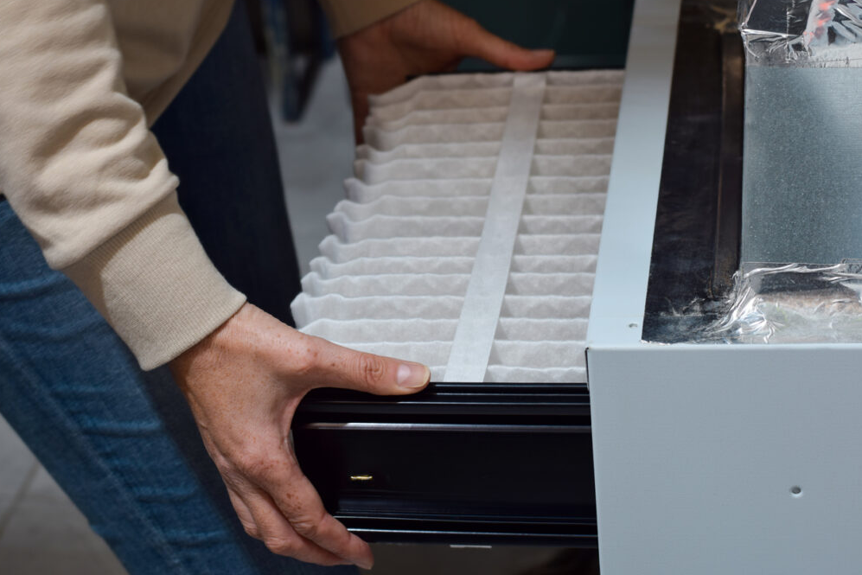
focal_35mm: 77
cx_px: 430
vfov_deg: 17.7
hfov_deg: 26.3
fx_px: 1844
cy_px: 289
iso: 100
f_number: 5
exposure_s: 1/3
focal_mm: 50
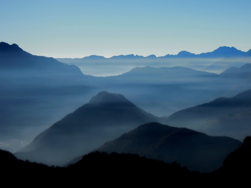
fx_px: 558
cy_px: 94
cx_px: 126
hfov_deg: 25.3
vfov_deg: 19.1
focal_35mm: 77
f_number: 5.3
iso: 160
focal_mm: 13.8
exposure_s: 1/1250
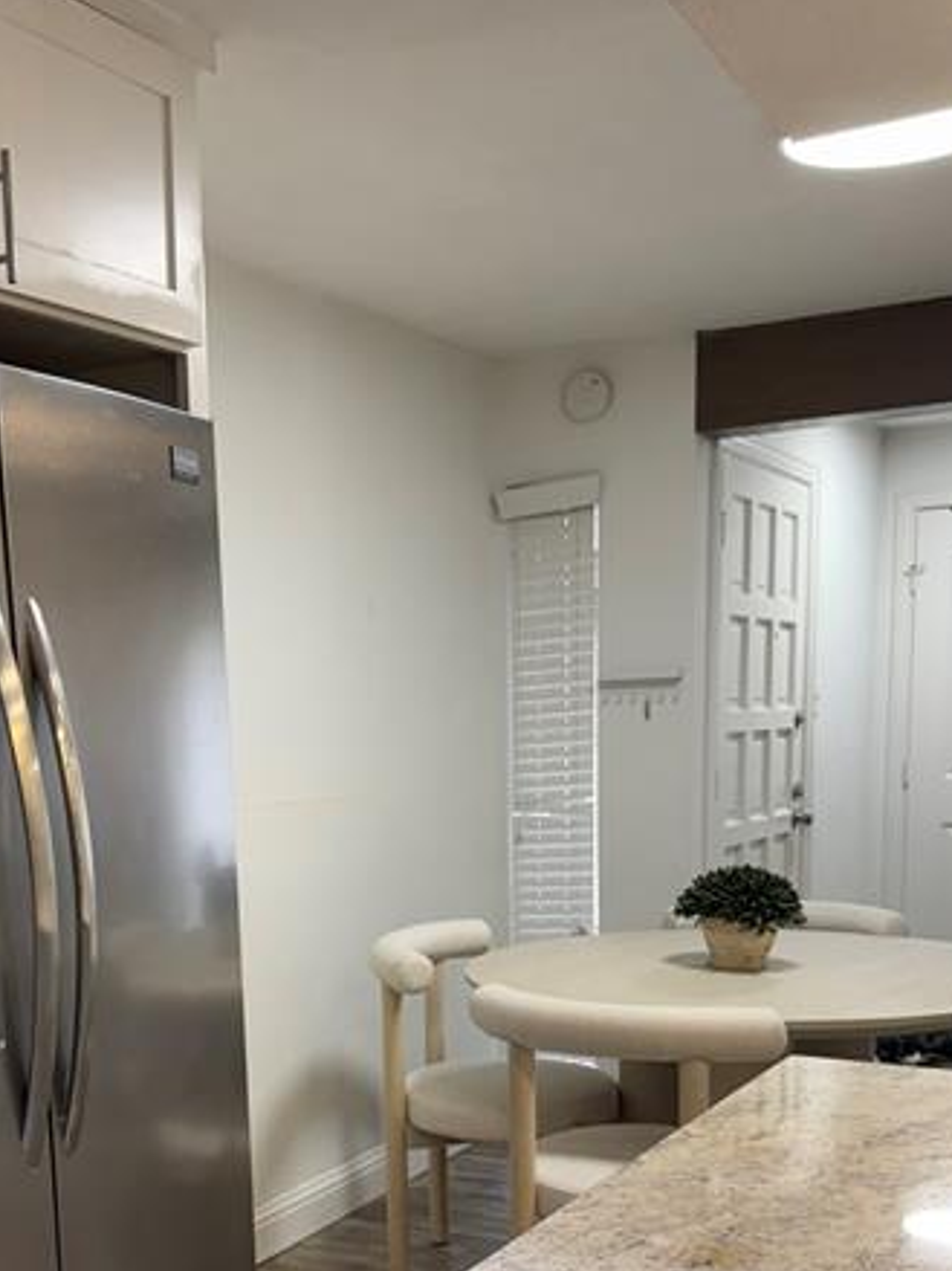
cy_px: 955
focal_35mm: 42
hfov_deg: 34.1
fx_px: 1541
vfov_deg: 43.4
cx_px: 344
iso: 160
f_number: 1.78
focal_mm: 6.76
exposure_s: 1/120
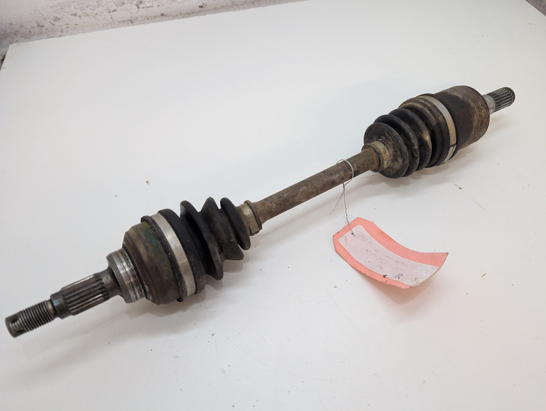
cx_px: 273
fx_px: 379
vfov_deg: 56.9
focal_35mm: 24
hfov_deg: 71.5
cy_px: 206
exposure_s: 1/129
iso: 423
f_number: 1.68
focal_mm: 6.9
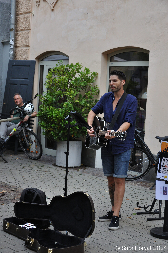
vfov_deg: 29.9
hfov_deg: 20.1
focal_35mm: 68
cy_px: 126
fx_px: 474
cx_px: 84
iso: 640
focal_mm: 45
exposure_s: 1/1000
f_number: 4.8
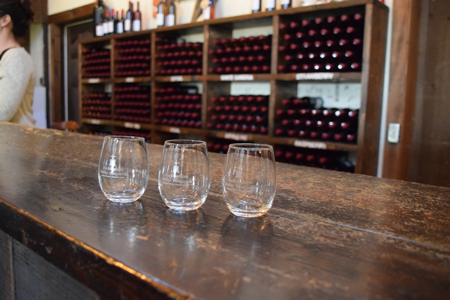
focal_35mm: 32
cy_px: 150
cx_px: 225
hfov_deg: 59.5
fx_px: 394
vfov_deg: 41.7
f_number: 3.5
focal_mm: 21
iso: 6400
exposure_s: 1/50
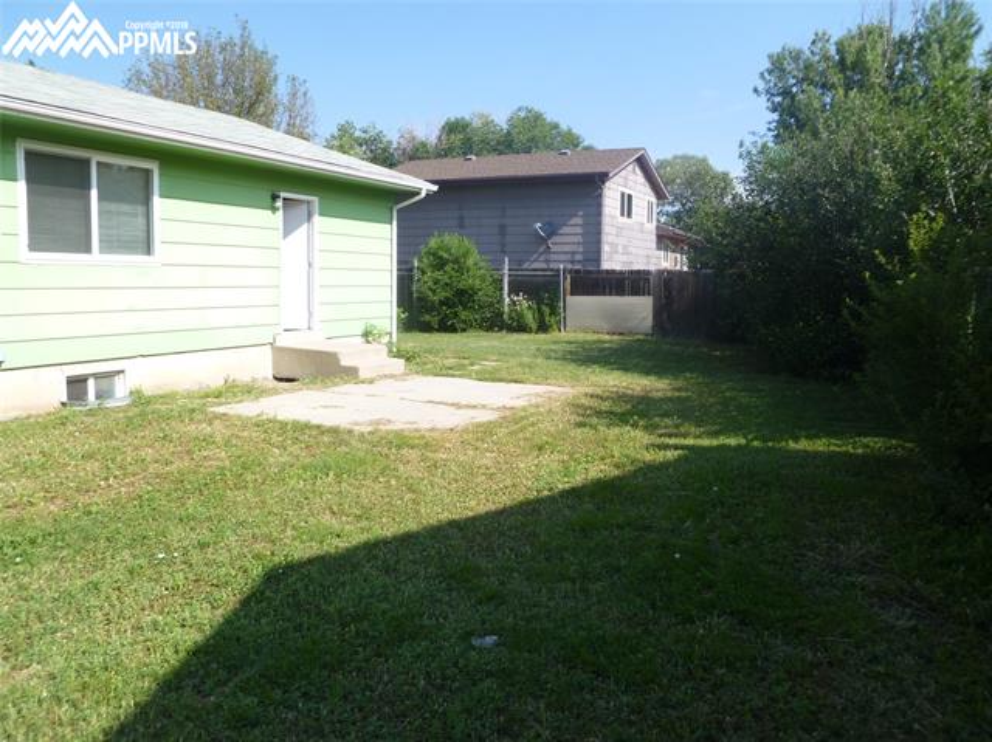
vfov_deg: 49.7
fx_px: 802
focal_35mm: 28
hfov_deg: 63.5
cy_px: 371
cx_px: 496
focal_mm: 5
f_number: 3.3
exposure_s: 1/400
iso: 80
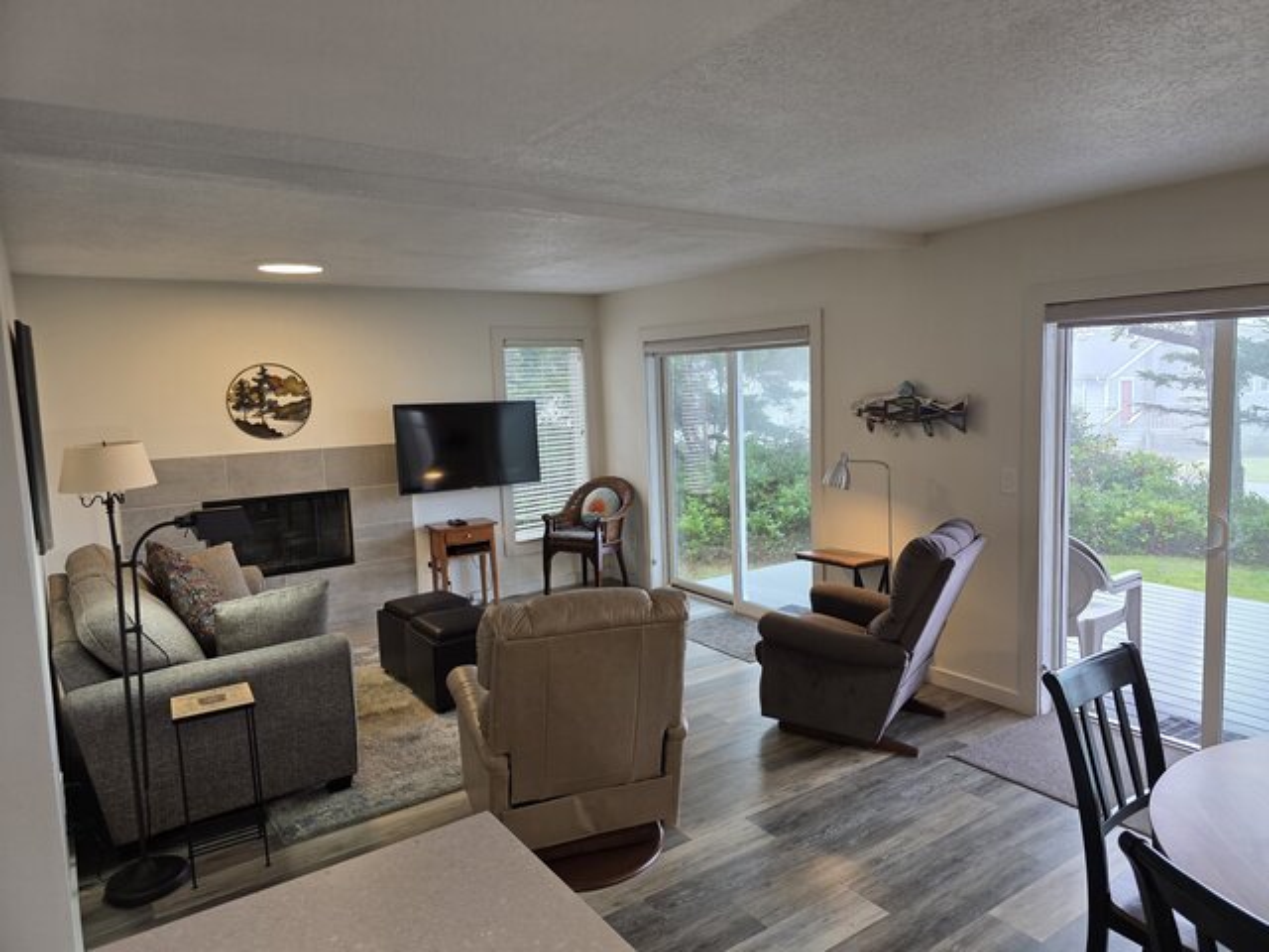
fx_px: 843
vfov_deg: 58.9
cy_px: 476
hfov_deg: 73.9
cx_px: 634
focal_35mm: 23
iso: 125
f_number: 1.7
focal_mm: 6.3
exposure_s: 1/120
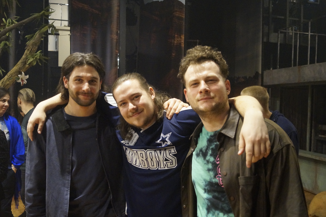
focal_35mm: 37
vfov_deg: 35.9
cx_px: 148
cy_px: 121
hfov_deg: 51.8
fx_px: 335
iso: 3200
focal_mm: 20
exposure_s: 1/100
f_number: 3.5
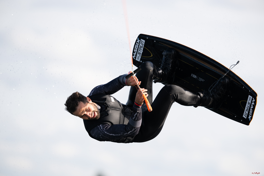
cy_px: 88
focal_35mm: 400
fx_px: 2933
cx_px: 132
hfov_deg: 5.2
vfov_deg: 3.4
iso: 400
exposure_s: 1/2500
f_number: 4.5
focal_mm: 400
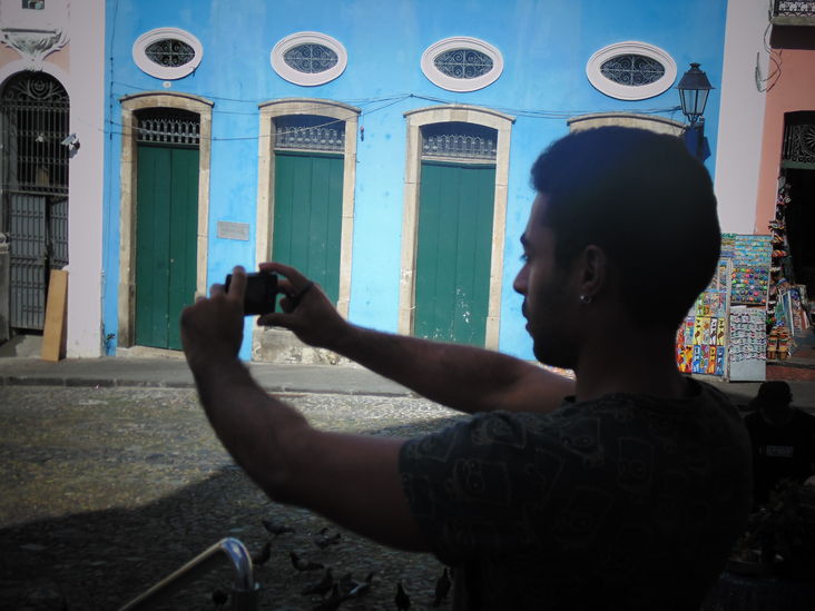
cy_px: 306
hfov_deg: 33.2
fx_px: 1366
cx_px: 408
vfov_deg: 25.2
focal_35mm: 58
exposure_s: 1/640
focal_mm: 10.4
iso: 80
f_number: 3.9
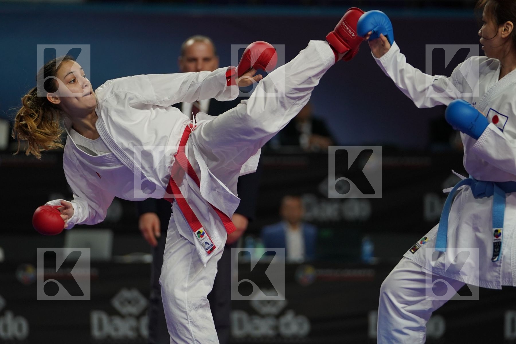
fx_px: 3712
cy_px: 172
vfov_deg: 5.3
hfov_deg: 8.0
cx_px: 258
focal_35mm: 259
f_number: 2.8
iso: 800
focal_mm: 173
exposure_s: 1/1000
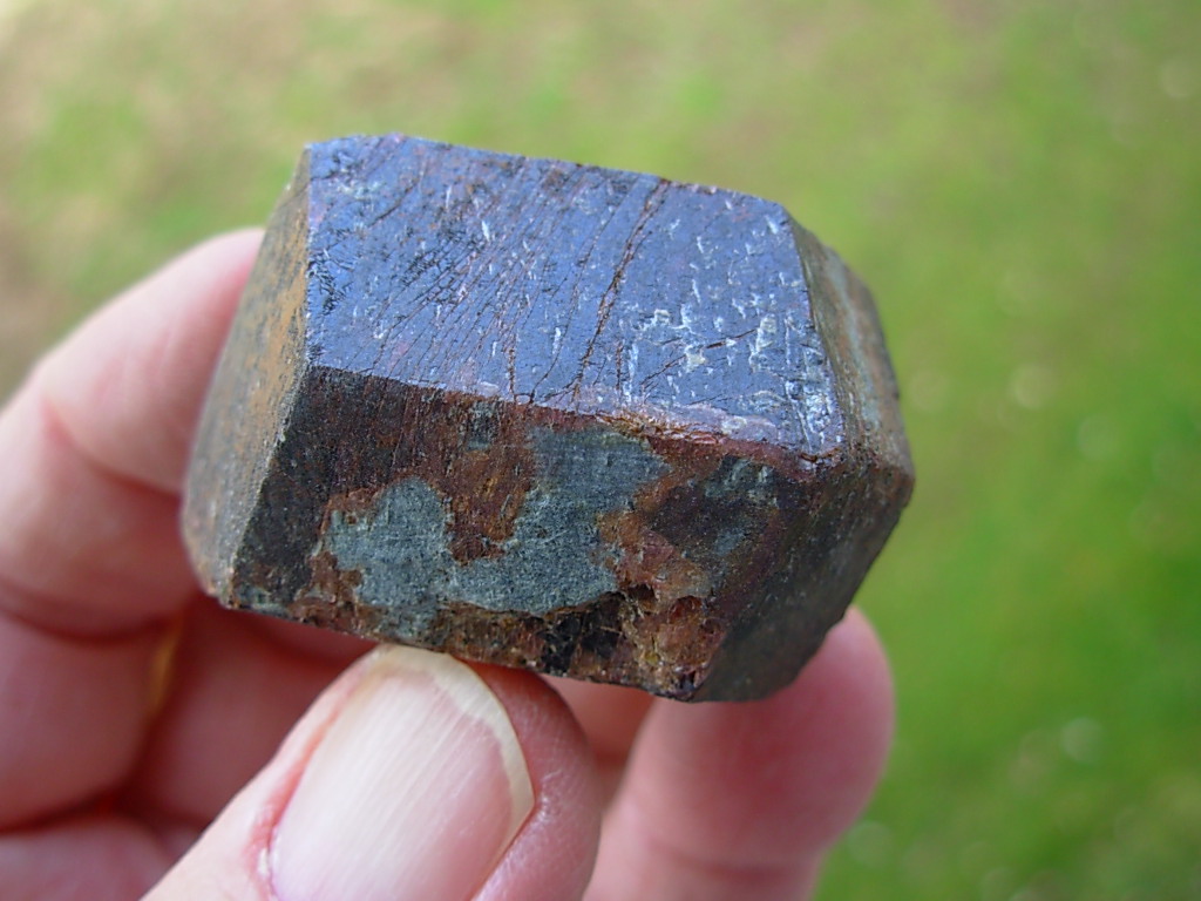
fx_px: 1318
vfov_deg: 37.7
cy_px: 450
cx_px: 600
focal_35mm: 38
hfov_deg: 49.0
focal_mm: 6.3
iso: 50
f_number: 2.9
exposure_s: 1/98.7
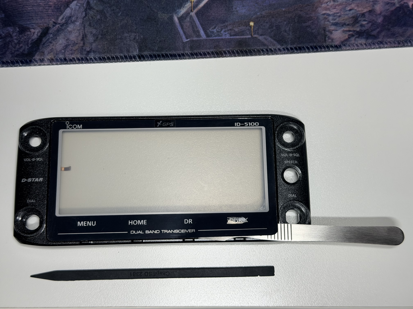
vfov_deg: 30.3
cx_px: 206
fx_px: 573
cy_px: 154
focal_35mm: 48
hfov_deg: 39.7
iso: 100
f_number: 1.78
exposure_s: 1/92
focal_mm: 6.76
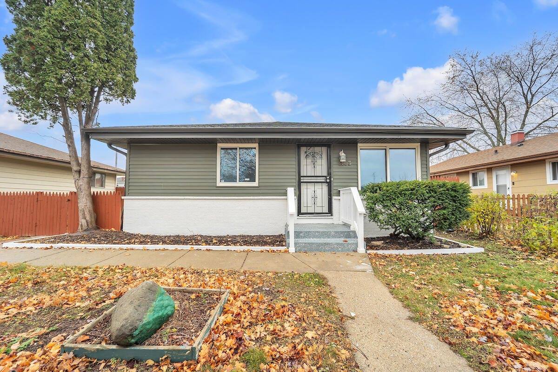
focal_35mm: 14
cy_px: 186
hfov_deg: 104.3
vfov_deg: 81.2
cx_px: 279
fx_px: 217
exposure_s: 1/25
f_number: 9
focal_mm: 14
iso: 125
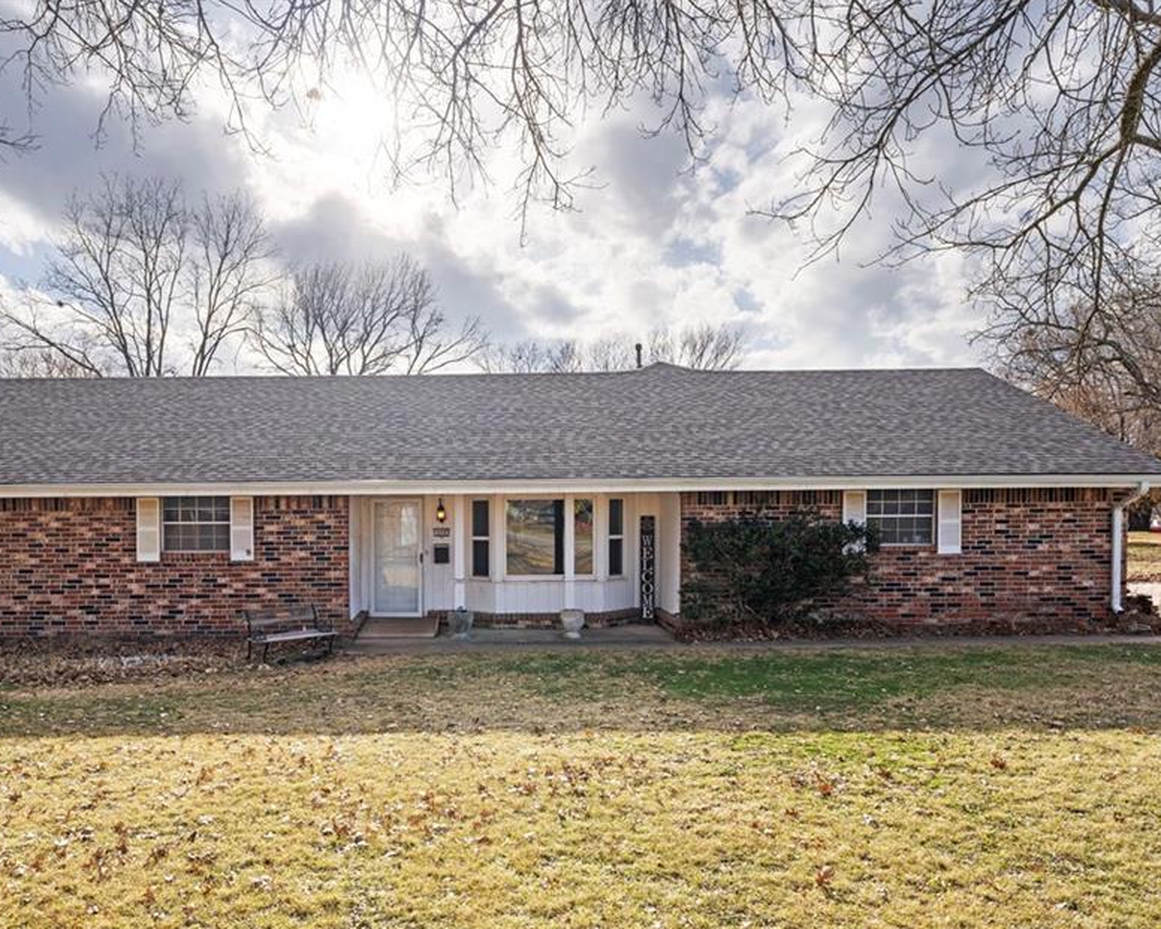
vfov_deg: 54.9
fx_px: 894
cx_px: 456
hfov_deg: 65.3
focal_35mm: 26
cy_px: 506
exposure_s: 1/60
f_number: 9
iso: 250
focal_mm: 21
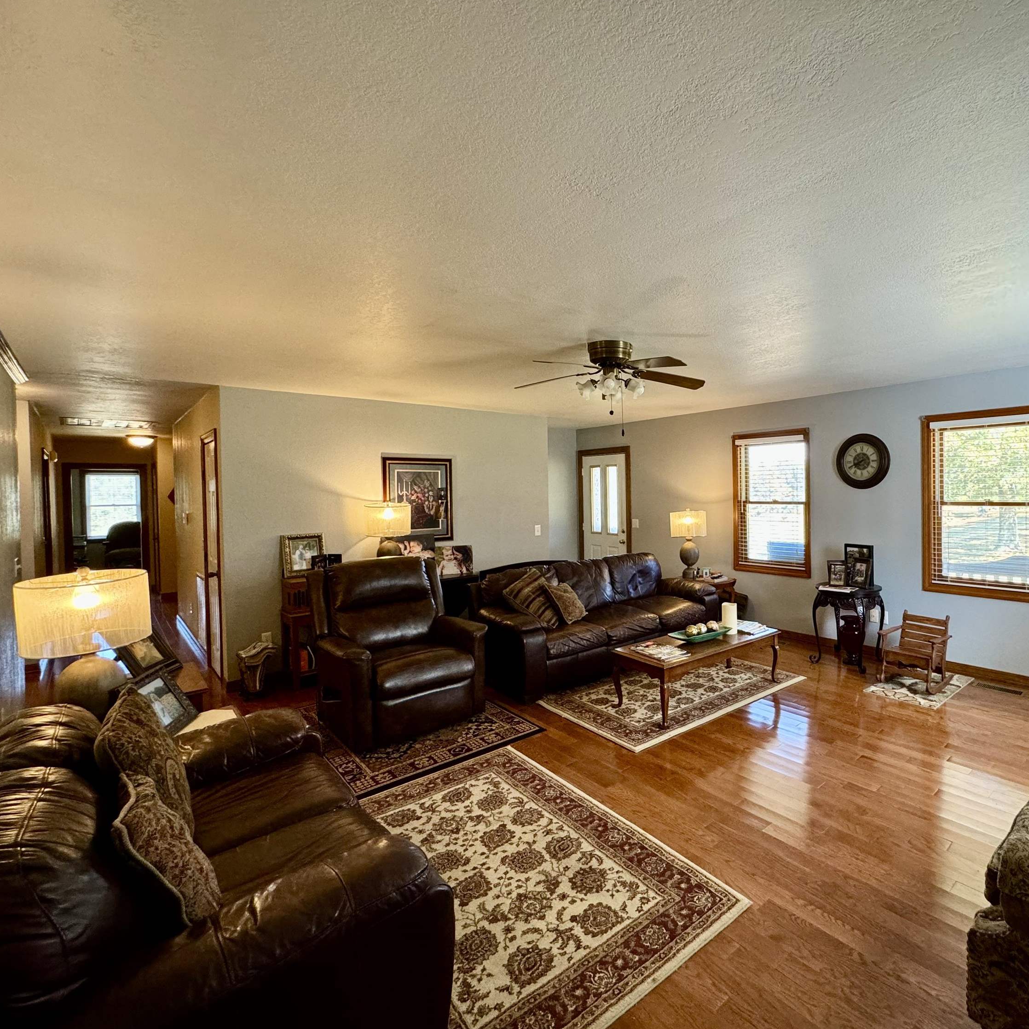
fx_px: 572
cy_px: 502
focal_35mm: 17
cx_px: 652
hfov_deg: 82.2
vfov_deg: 84.0
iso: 250
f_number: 2.2
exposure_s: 1/60
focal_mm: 2.22
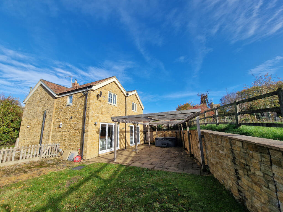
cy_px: 106
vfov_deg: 89.9
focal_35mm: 13
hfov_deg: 106.2
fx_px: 106
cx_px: 142
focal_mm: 2.2
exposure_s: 1/1596
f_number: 2.2
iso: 50
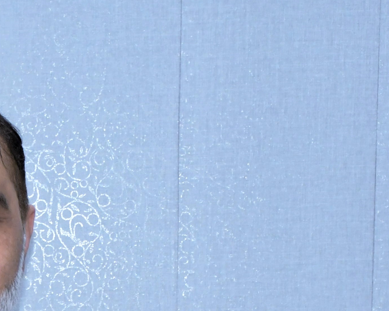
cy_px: 506
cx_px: 10
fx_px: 2475
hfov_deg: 8.9
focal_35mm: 215
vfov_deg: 7.1
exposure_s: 1/200
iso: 800
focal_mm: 38
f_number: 5
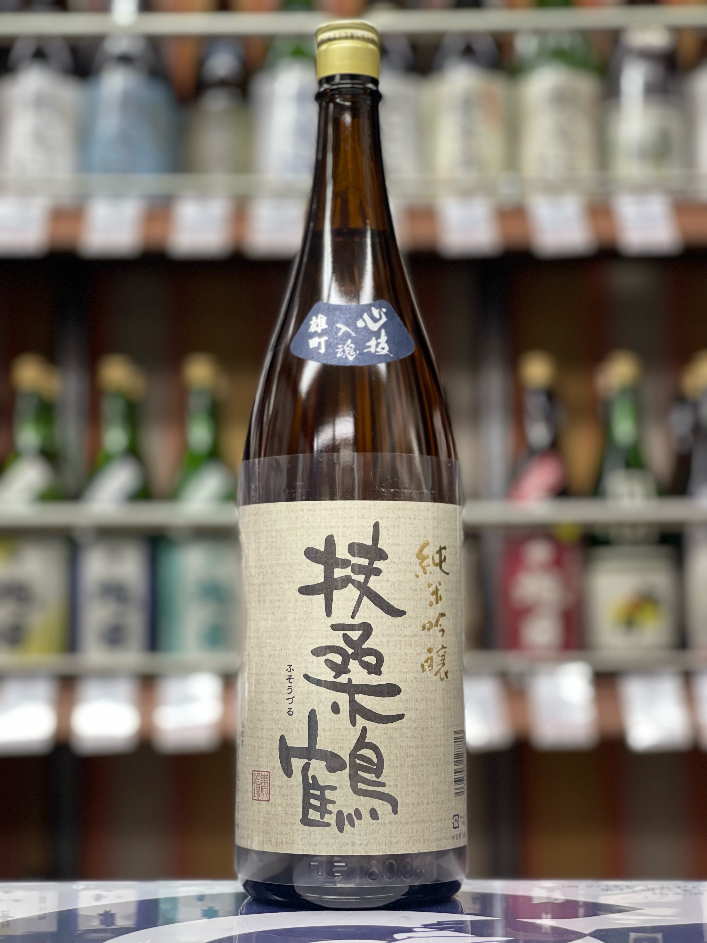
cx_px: 354
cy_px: 472
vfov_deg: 30.3
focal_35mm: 64
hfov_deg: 22.9
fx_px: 1743
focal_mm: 7.5
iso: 125
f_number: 2.2
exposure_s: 1/33
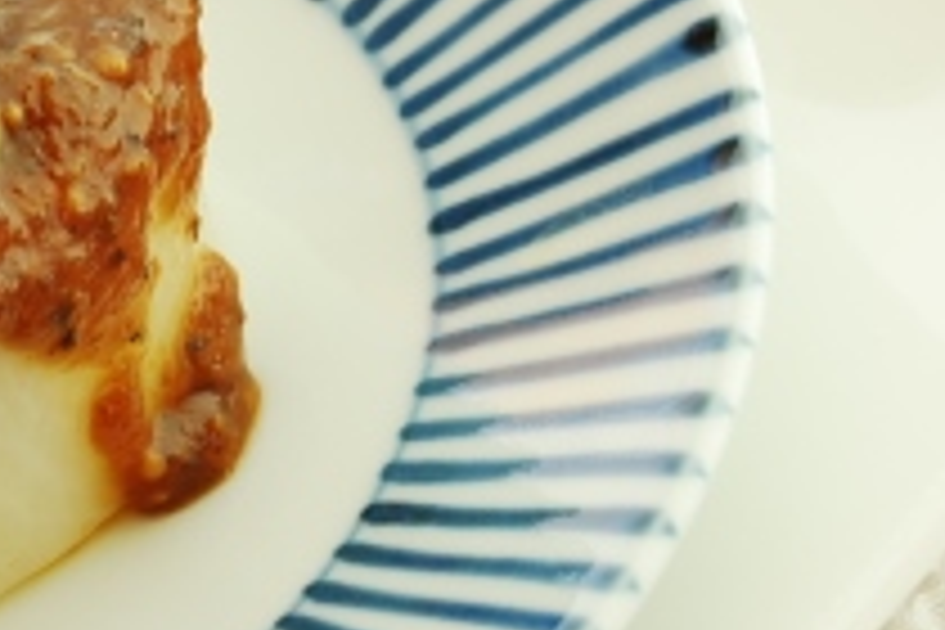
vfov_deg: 5.9
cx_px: -189
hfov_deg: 8.7
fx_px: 6116
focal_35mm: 233
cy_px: 119
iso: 100
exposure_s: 1/6
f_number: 8
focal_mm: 48
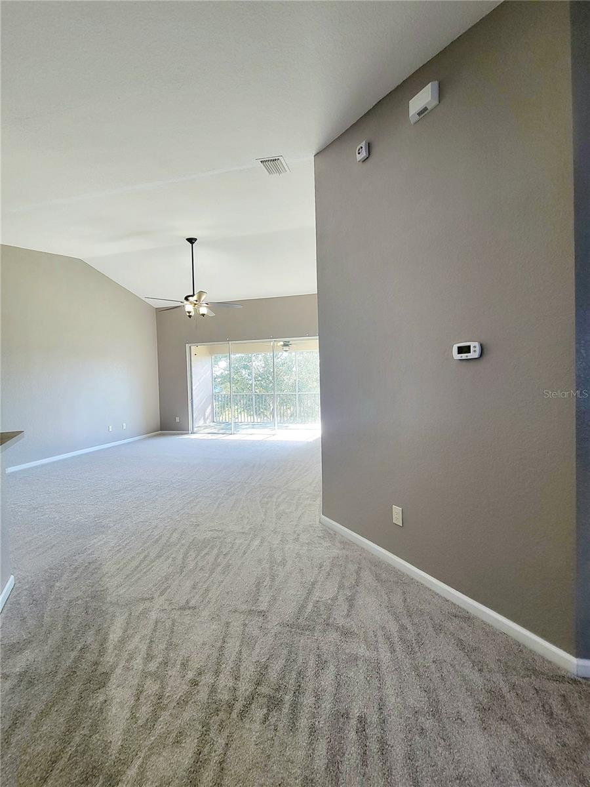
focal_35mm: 13
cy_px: 394
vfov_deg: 106.2
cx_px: 295
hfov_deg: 89.9
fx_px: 295
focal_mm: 2.2
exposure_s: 1/60.2
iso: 160
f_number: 2.2
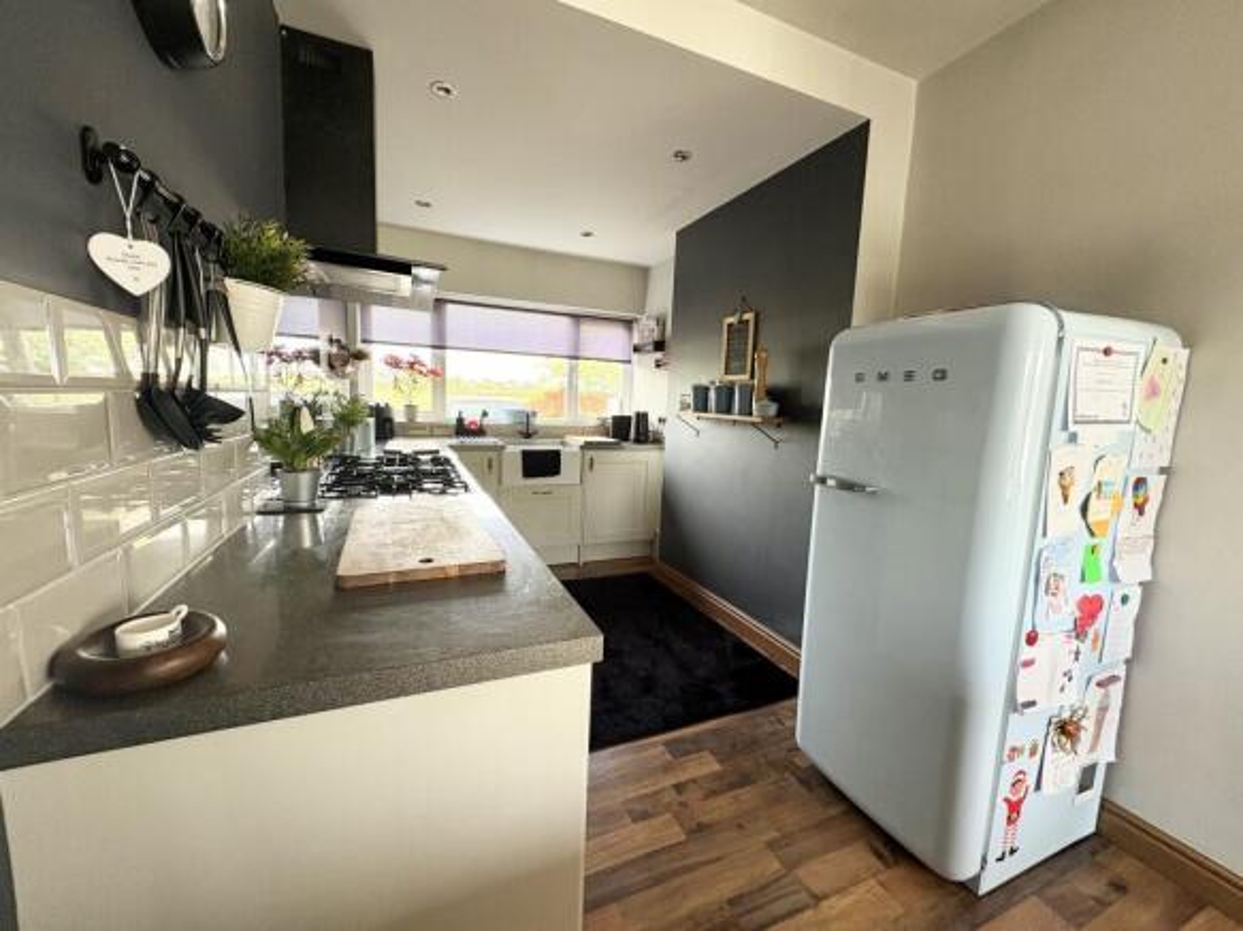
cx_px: 622
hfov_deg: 102.1
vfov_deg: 85.7
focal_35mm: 14
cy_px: 466
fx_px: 503
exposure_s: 1/99
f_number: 2.2
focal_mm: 2.22
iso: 125
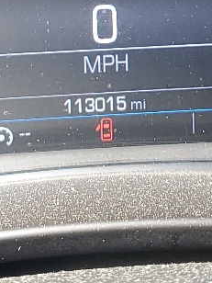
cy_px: -62
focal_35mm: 135
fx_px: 1102
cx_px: 87
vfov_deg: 14.1
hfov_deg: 11.0
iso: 56
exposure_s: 1/60.2
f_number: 1.5
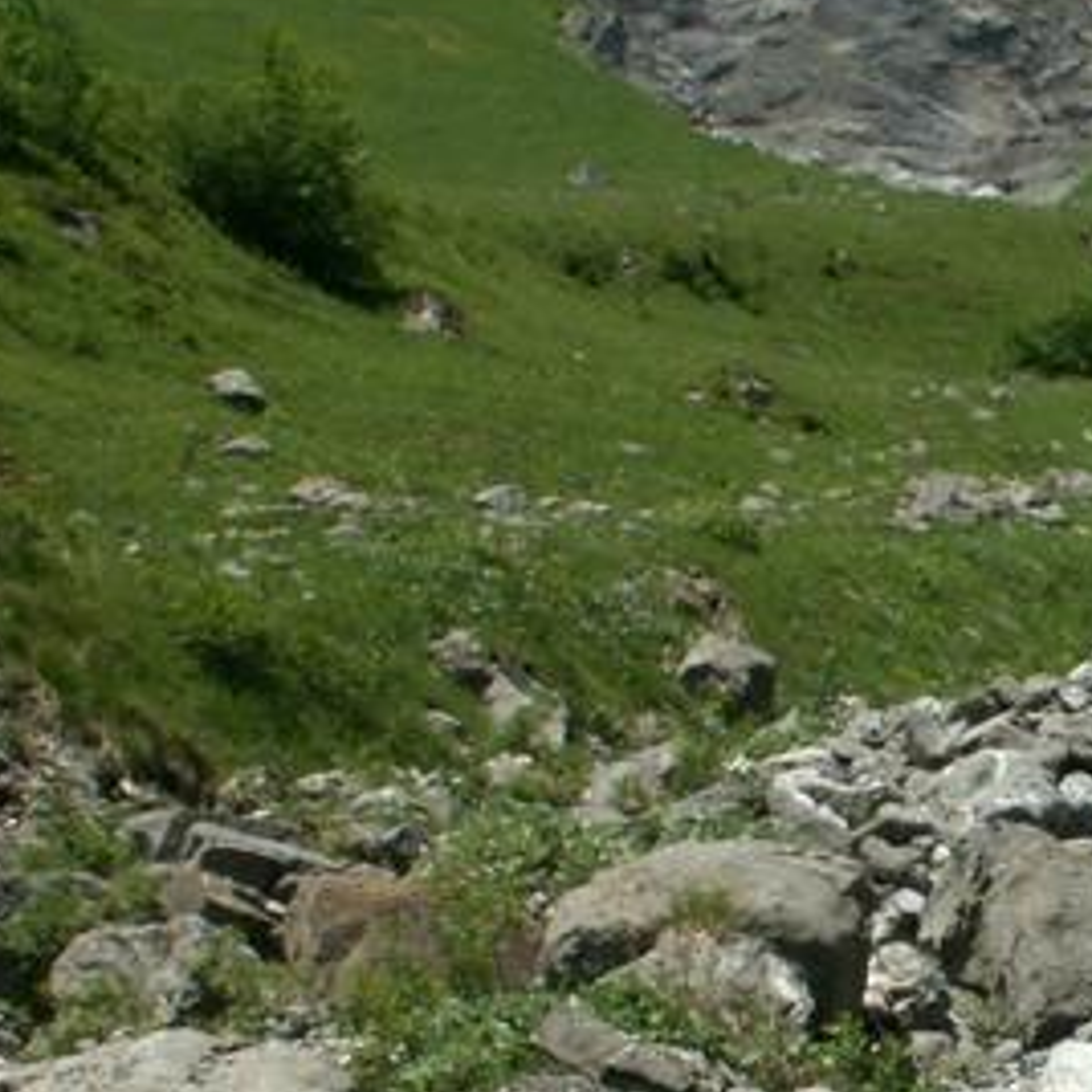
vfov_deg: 18.6
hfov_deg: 17.9
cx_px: 1275
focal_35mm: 93
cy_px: 799
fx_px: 3319
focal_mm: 7.23
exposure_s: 1/125
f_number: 8
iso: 50
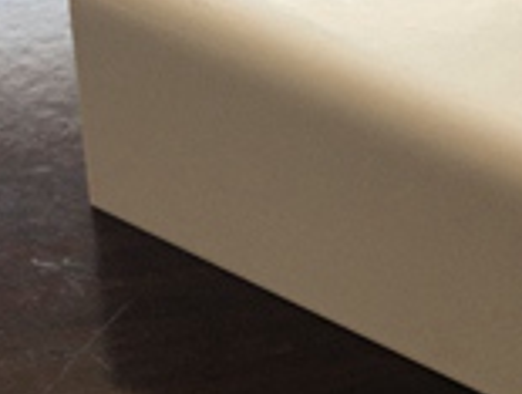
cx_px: 424
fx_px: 1693
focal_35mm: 112
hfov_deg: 17.4
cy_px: 323
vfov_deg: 13.2
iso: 32
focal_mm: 4.15
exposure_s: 1/100
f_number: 2.2
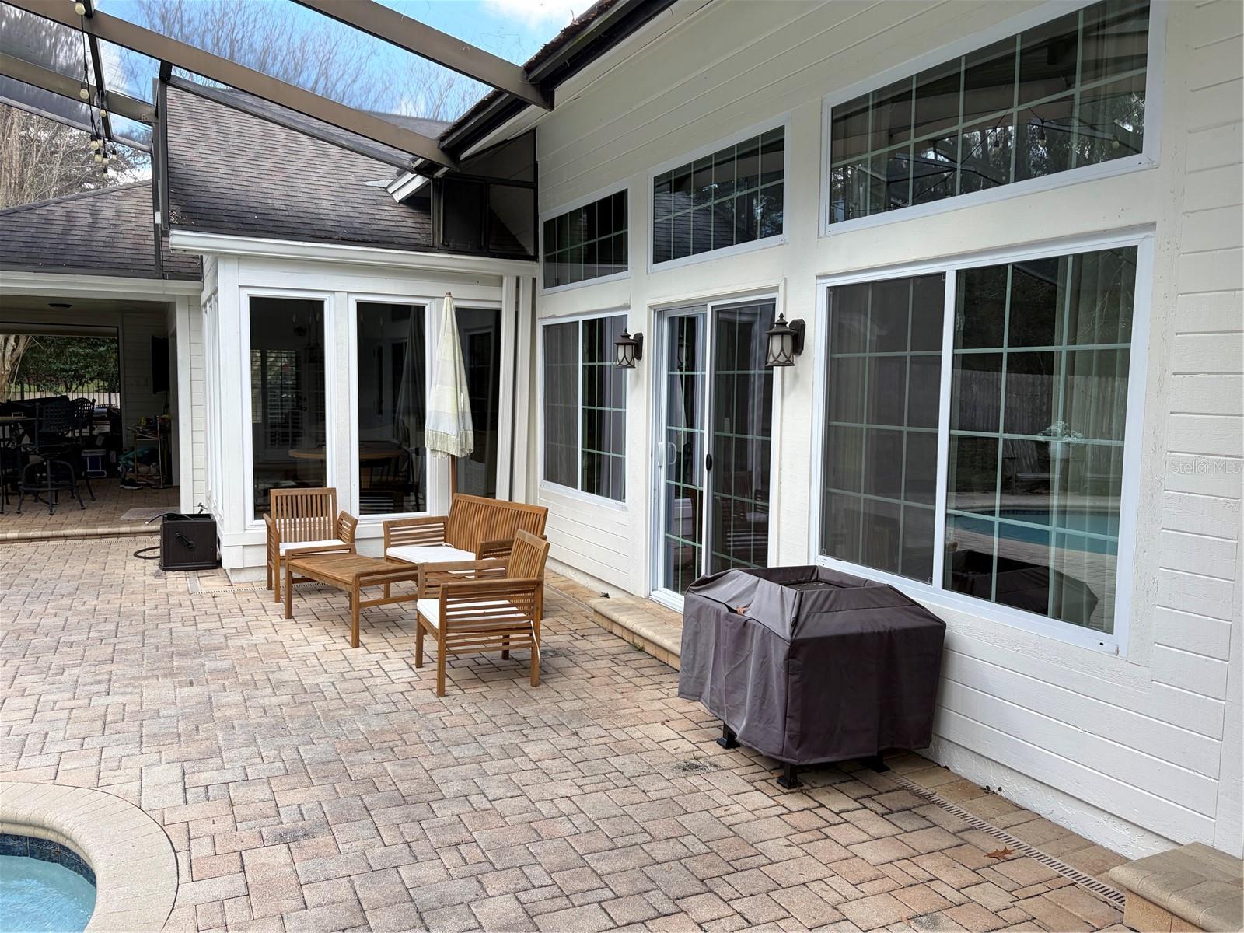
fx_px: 934
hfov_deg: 67.3
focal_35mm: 26
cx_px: 622
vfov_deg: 53.1
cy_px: 466
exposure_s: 1/215
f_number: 1.6
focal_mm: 5.96
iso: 40
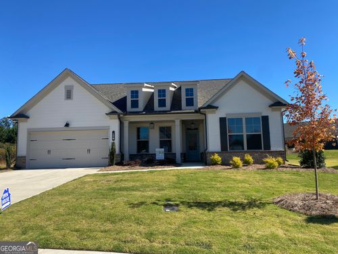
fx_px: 254
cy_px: 127
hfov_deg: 67.3
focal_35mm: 26
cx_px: 169
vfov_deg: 53.1
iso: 32
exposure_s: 1/2183
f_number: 1.8
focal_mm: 4.25
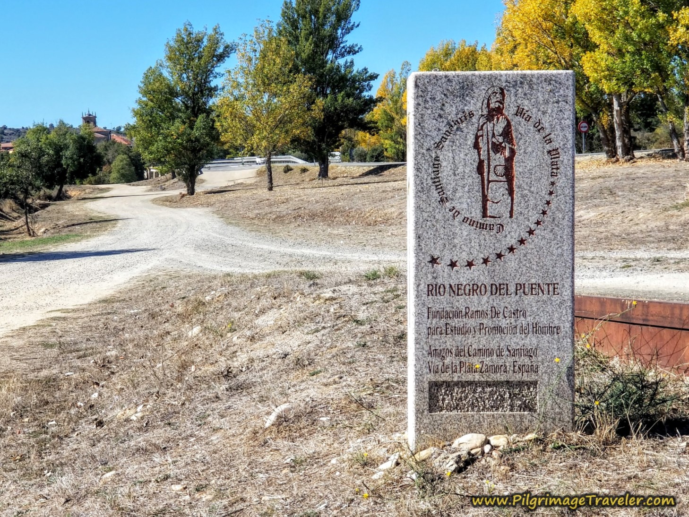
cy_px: 258
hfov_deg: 36.8
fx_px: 1035
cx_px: 344
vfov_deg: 28.0
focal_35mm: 52
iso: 25
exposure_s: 1/816
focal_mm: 6
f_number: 2.4
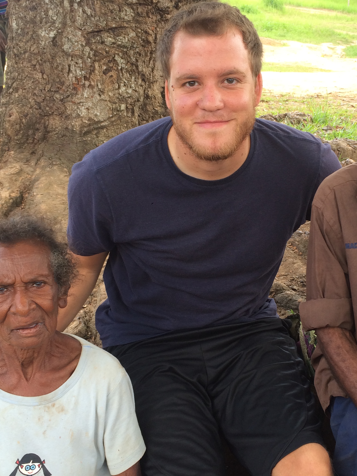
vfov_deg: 41.2
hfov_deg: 31.4
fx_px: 633
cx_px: 224
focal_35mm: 46
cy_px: 255
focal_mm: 4.15
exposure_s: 1/100
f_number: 2.2
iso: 32
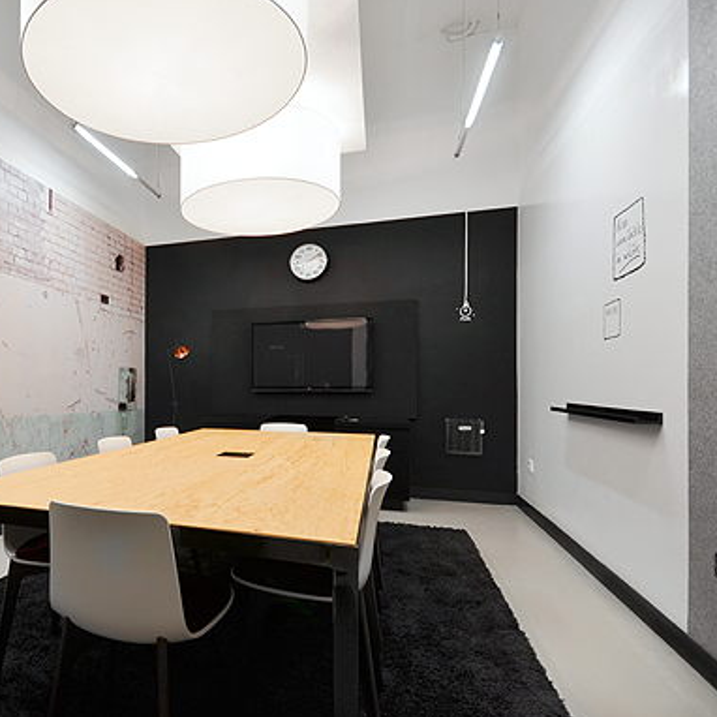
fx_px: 469
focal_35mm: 20
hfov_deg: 71.1
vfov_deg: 74.8
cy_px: 353
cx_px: 205
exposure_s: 1/20
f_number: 7.1
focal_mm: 10
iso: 200
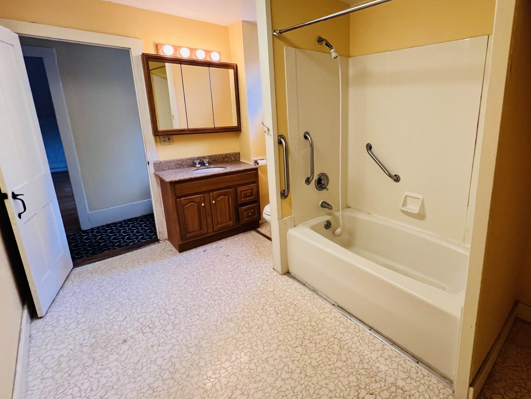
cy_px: 174
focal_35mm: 17
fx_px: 261
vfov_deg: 74.4
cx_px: 332
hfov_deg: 89.2
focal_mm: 1.57
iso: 250
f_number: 1.8
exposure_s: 1/120
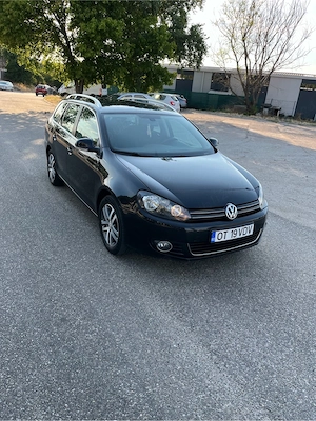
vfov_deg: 67.3
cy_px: 210
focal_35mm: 26
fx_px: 316
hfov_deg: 53.1
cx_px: 158
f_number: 1.6
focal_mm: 5.1
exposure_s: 1/608
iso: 50
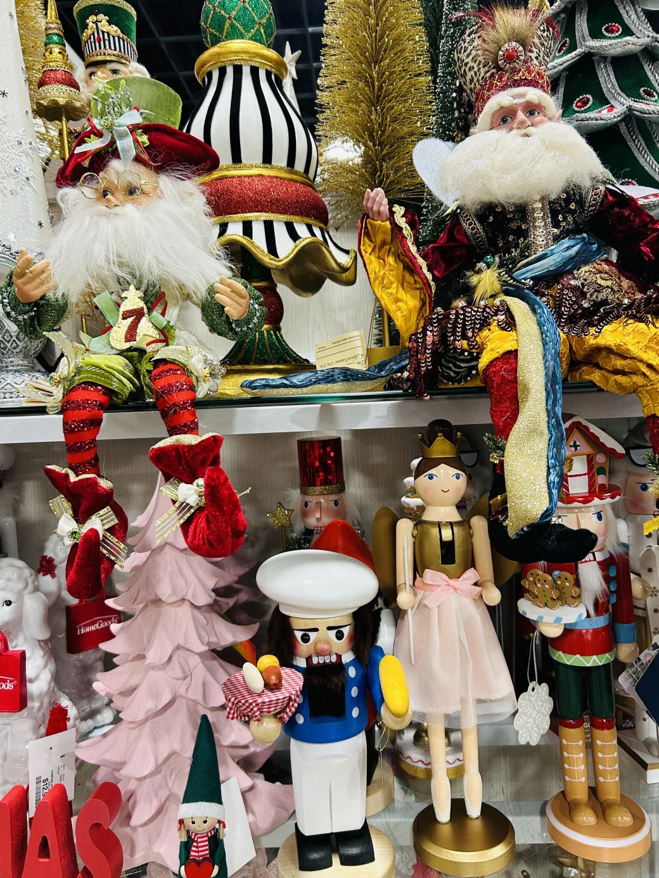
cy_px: 434
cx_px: 332
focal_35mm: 27
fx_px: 685
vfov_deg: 65.3
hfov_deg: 51.3
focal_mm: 5.7
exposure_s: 1/120
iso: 125
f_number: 1.5
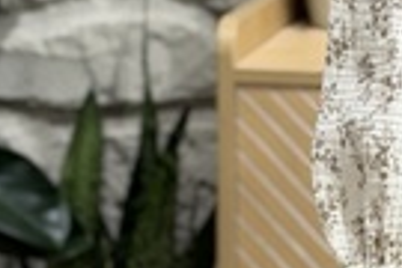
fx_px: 4154
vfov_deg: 3.7
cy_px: 253
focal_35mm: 372
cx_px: 744
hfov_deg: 5.4
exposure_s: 1/100
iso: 64
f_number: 1.78
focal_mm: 6.76
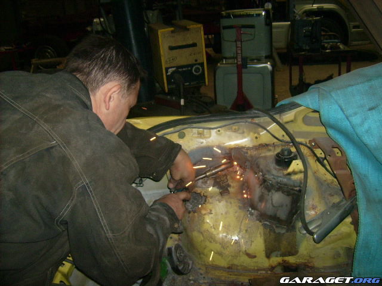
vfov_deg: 40.7
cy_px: 143
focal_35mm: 35
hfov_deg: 52.6
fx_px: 386
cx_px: 191
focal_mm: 5.95
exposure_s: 1/60
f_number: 2.8
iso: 100
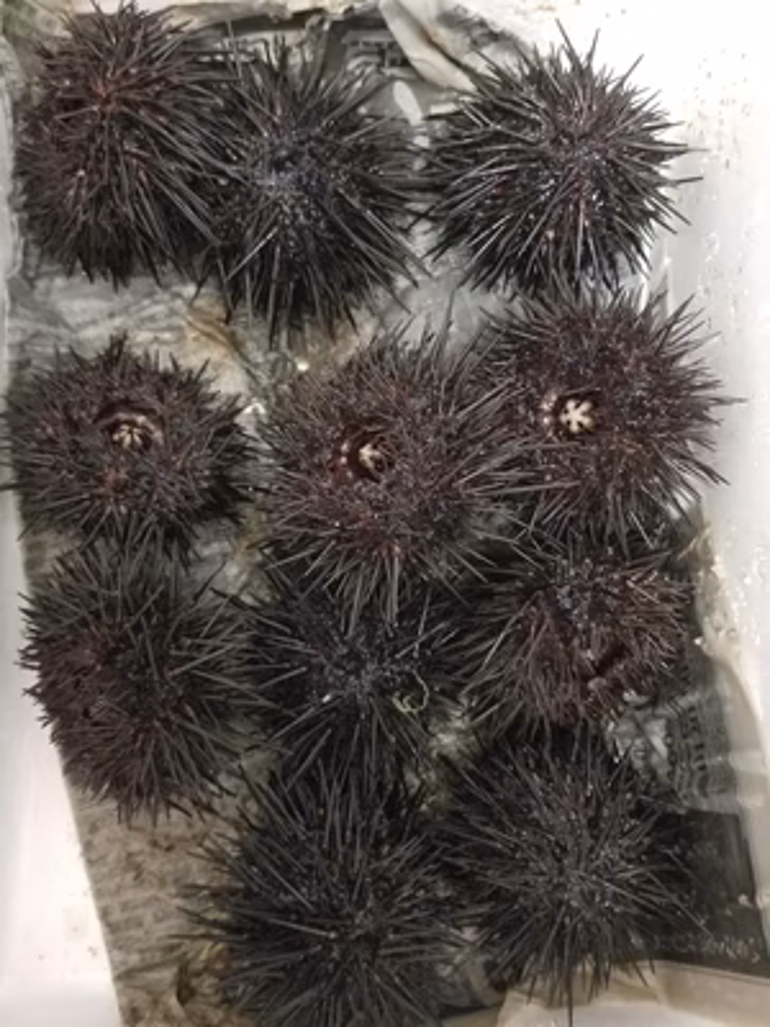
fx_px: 771
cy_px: 514
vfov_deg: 67.3
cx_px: 385
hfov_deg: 53.1
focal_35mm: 26
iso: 1000
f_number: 1.7
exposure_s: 1/10
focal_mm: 4.25
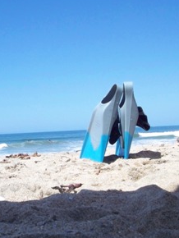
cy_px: 134
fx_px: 351
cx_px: 108
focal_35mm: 51
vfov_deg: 37.4
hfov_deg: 28.5
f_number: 6.7
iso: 400
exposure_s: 1/1250
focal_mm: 7.9
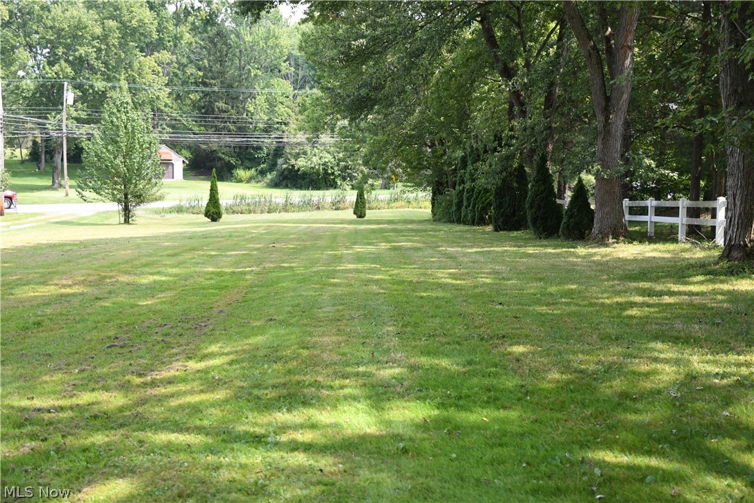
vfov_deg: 28.1
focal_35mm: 48
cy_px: 252
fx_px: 1005
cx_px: 377
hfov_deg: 41.1
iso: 1100
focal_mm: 32
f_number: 3.2
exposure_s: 1/2500
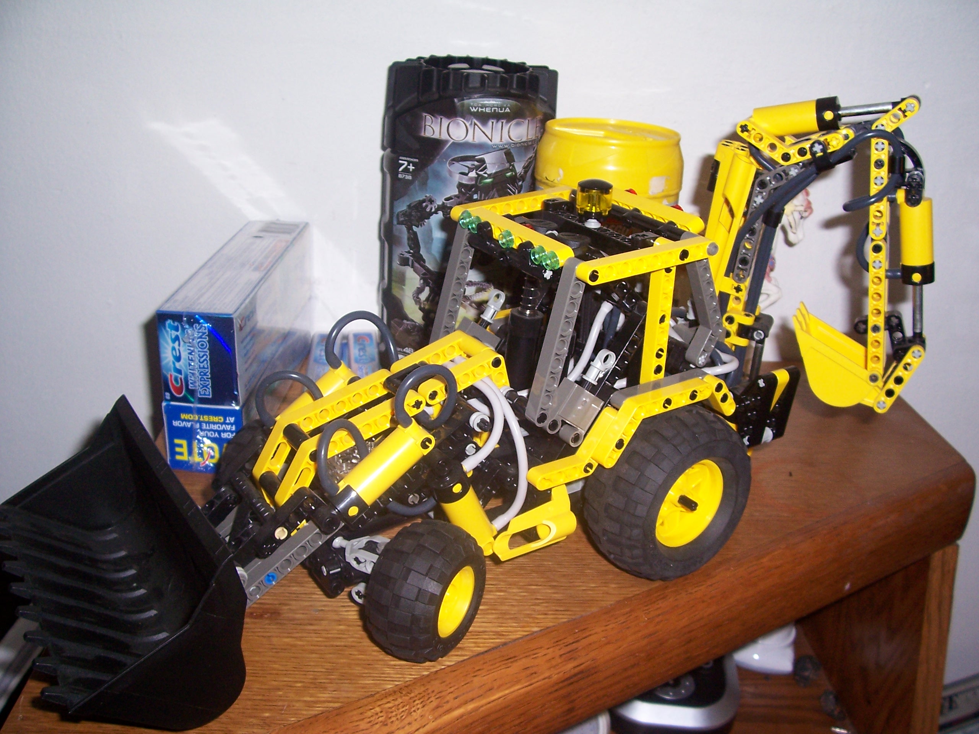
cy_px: 367
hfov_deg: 54.0
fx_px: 962
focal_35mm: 34
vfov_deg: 41.8
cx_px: 490
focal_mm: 5.6
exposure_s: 1/60
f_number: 2.7
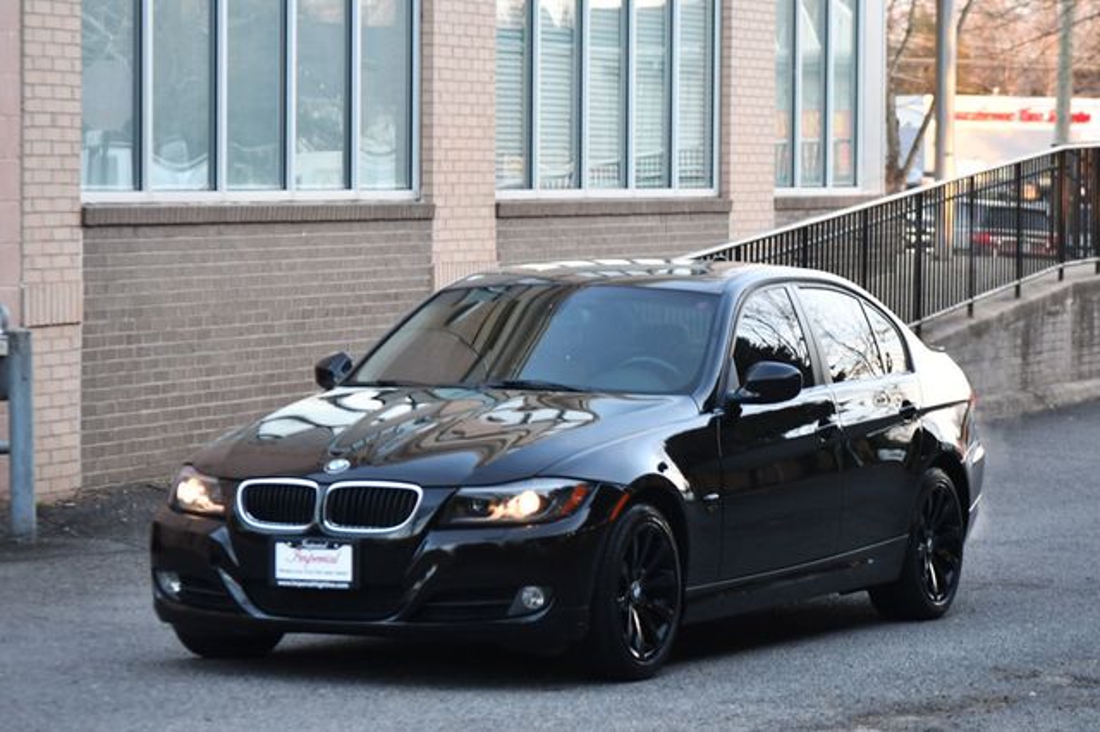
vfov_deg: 10.8
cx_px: 550
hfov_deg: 16.1
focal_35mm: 127
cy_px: 366
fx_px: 3878
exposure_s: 1/125
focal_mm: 85
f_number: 4.8
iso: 900
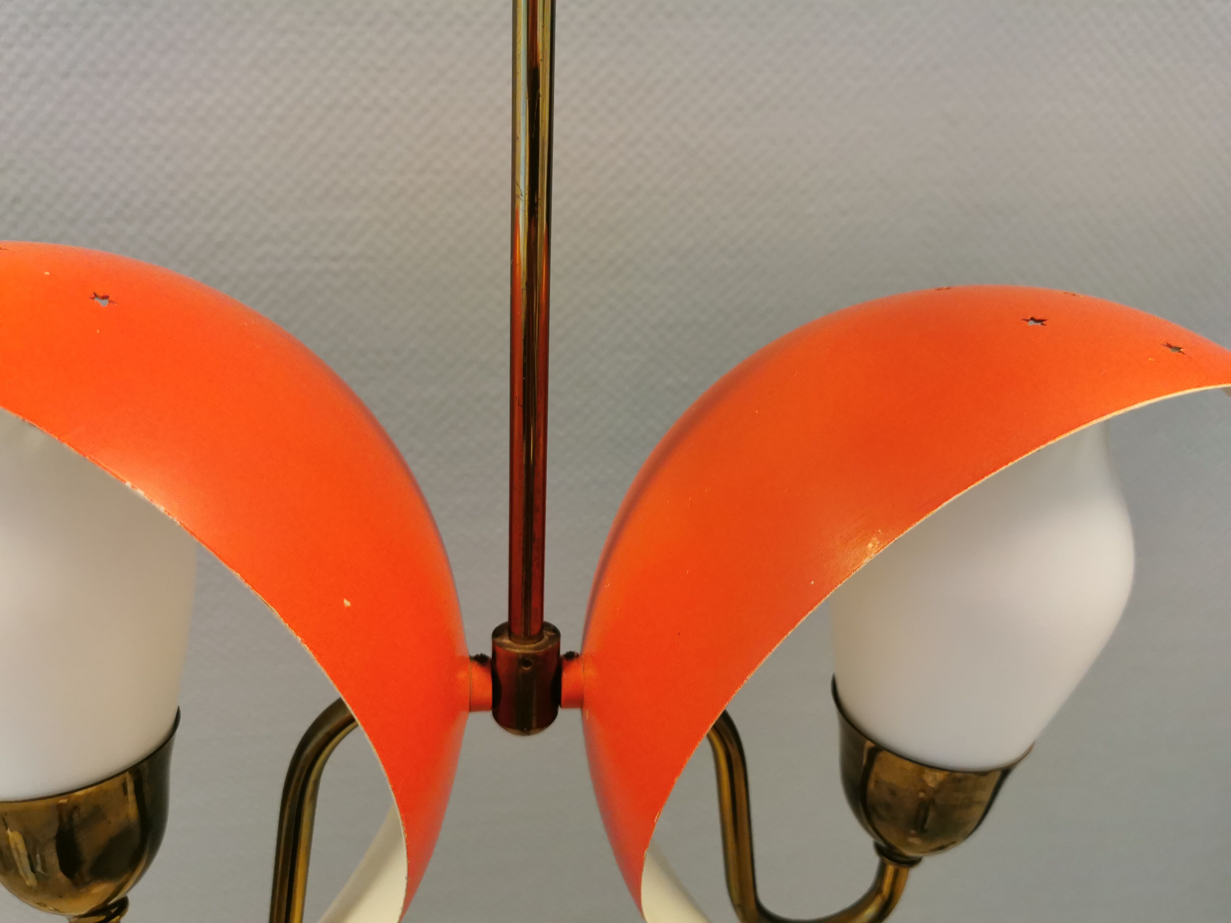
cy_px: 462
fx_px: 960
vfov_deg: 51.4
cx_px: 616
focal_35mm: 27
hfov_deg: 65.3
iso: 160
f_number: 1.6
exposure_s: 1/60
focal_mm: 5.56
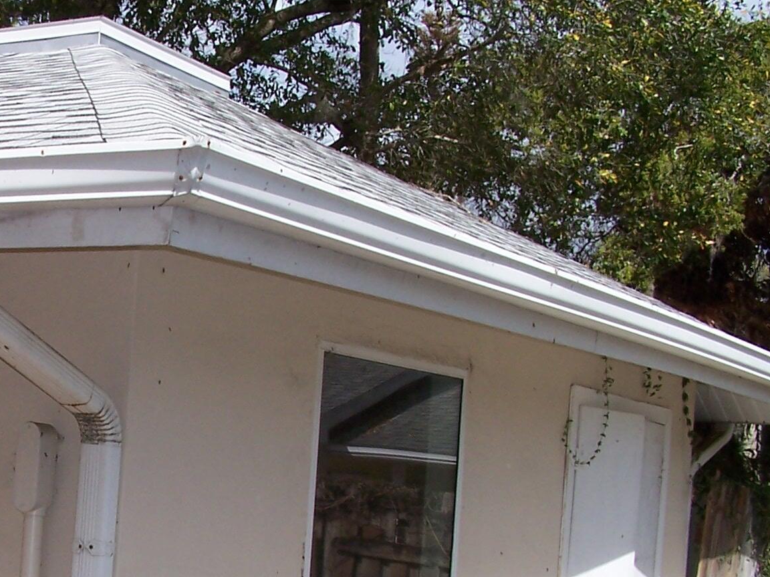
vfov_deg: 19.1
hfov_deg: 24.8
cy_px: 481
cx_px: 61
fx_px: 1691
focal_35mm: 76
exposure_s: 1/500
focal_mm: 6.3
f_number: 5.6
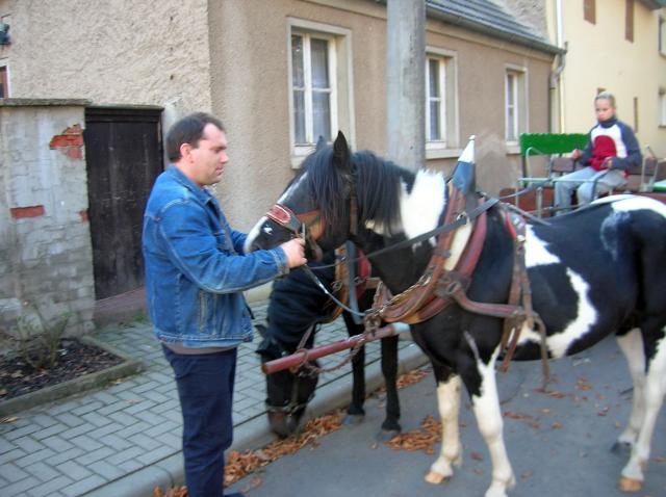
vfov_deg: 41.7
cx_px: 333
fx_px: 653
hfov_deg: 54.0
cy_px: 248
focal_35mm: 34
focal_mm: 5.7
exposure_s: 1/30
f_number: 2.9
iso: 50
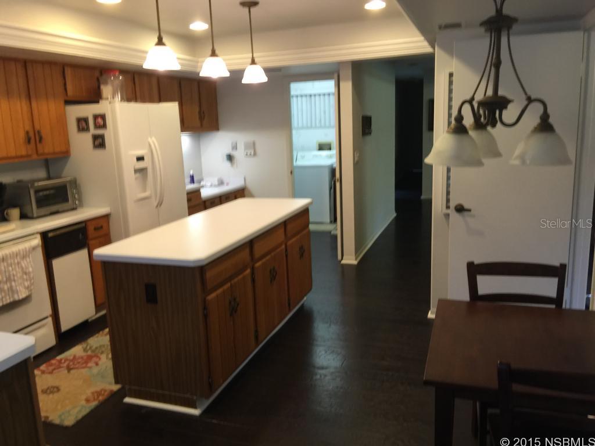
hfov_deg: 61.7
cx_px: 298
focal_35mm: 29
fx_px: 498
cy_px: 223
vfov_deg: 48.2
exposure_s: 1/15
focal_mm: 4.15
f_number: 2.2
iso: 50
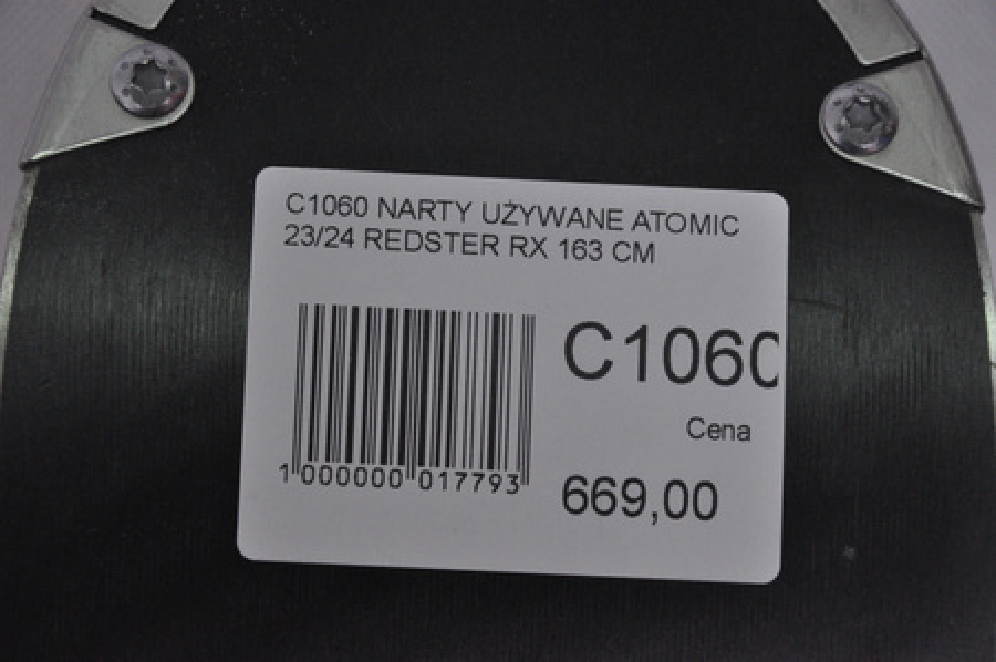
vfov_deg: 8.7
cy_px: 331
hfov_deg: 13.1
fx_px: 4353
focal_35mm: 158
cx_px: 498
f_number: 9.5
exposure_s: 1/125
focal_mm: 105
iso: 3200
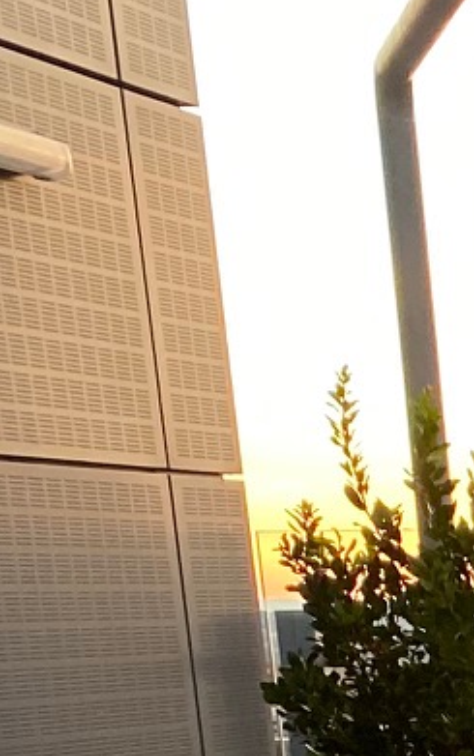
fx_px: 2930
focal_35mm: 142
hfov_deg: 7.5
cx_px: 1664
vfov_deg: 13.4
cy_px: 1290
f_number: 1.8
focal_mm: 4.25
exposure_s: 1/78
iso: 125
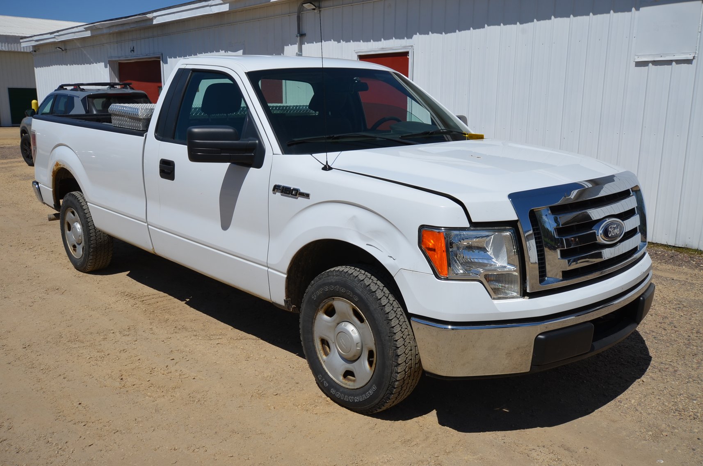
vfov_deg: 39.8
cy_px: 233
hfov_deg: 57.3
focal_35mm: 33
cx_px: 352
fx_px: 643
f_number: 10
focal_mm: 22
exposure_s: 1/400
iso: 100
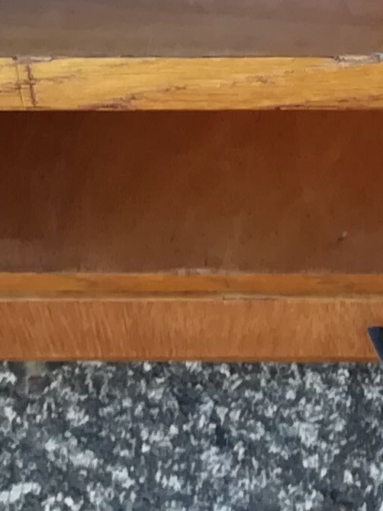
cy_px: -618
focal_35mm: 154
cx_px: 535
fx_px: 2273
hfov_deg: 9.4
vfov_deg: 11.2
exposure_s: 1/50
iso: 50
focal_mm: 3.83
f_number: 2.2
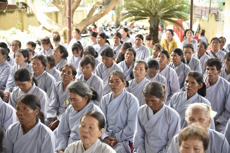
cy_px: 76
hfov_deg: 27.0
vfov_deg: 18.2
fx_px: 479
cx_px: 115
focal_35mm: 75
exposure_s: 1/125
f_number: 4
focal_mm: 75
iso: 500
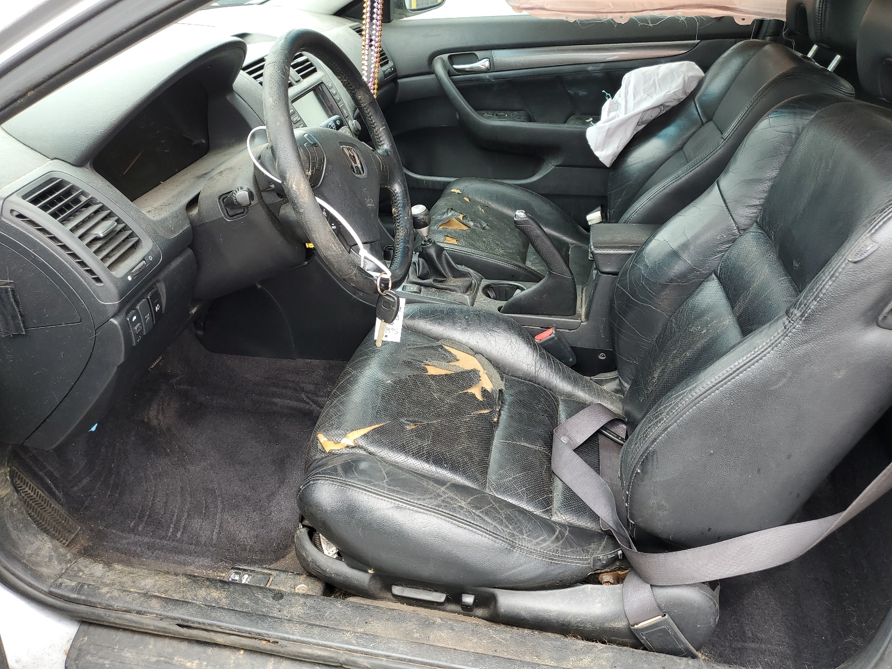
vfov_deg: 53.1
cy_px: 334
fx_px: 670
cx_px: 446
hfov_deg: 67.3
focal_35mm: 26
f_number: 1.5
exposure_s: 1/175
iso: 50
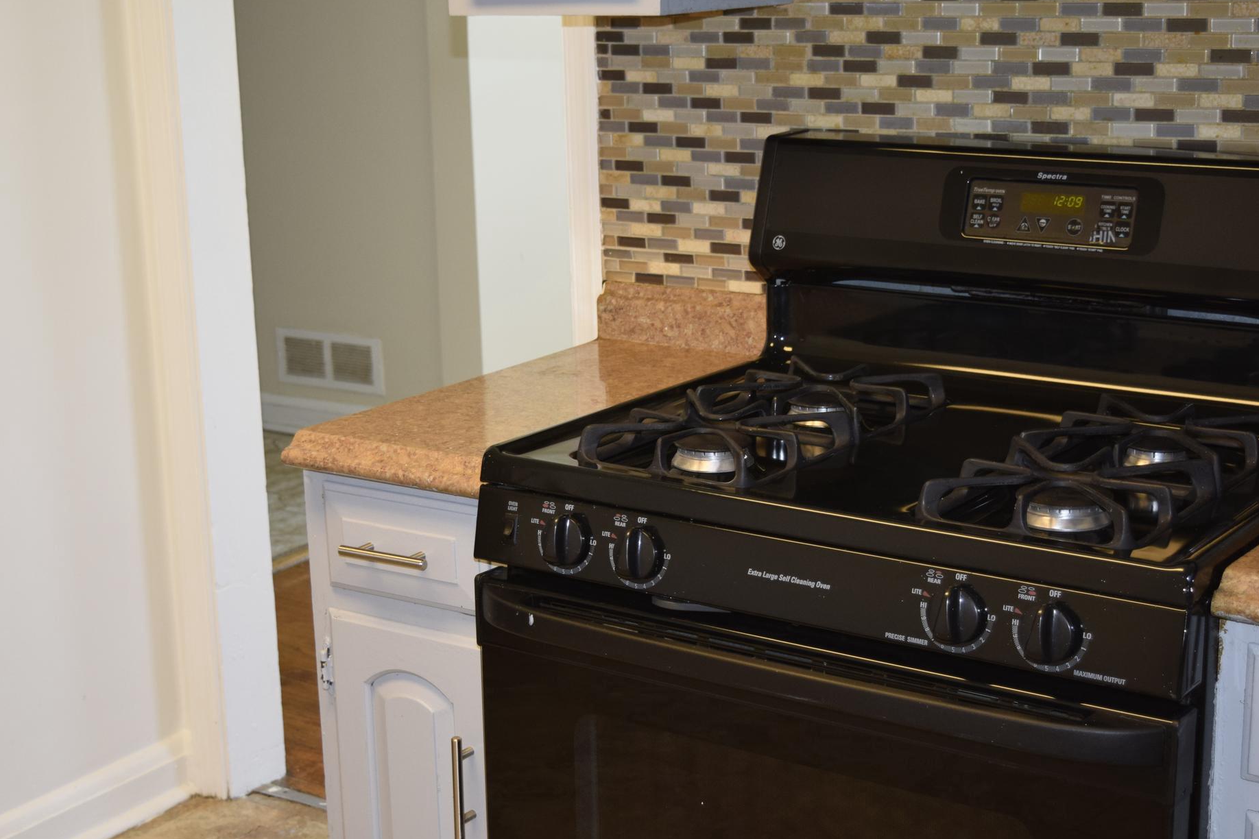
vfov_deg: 23.2
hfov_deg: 34.2
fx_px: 2048
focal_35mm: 59
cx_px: 602
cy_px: 442
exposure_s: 1/100
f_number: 5
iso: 800
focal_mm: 35
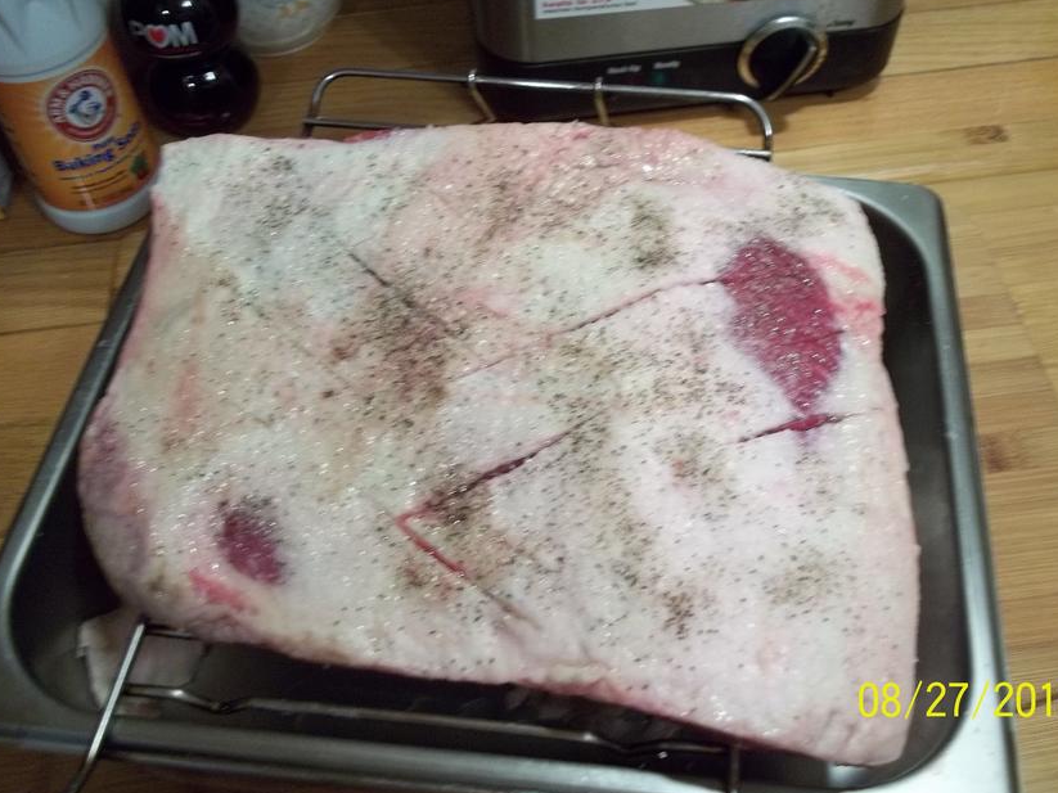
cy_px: 372
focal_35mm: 35
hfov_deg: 52.6
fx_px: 1070
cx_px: 562
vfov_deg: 40.7
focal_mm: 5.7
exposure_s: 1/30
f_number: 2.9
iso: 150
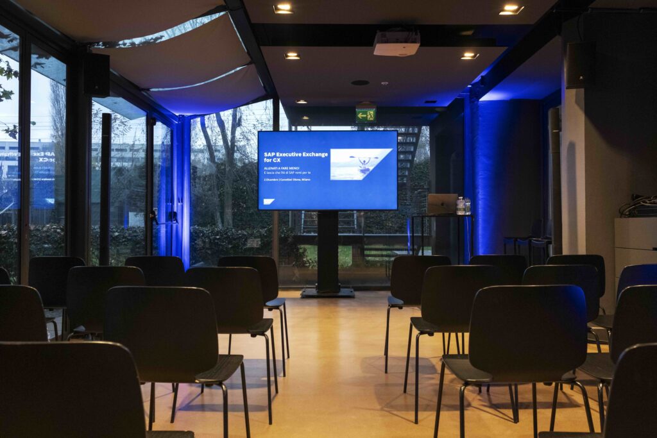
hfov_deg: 65.5
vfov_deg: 46.4
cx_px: 328
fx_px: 511
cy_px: 219
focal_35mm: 28
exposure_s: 1/60
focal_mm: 18.5
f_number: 4
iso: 2500
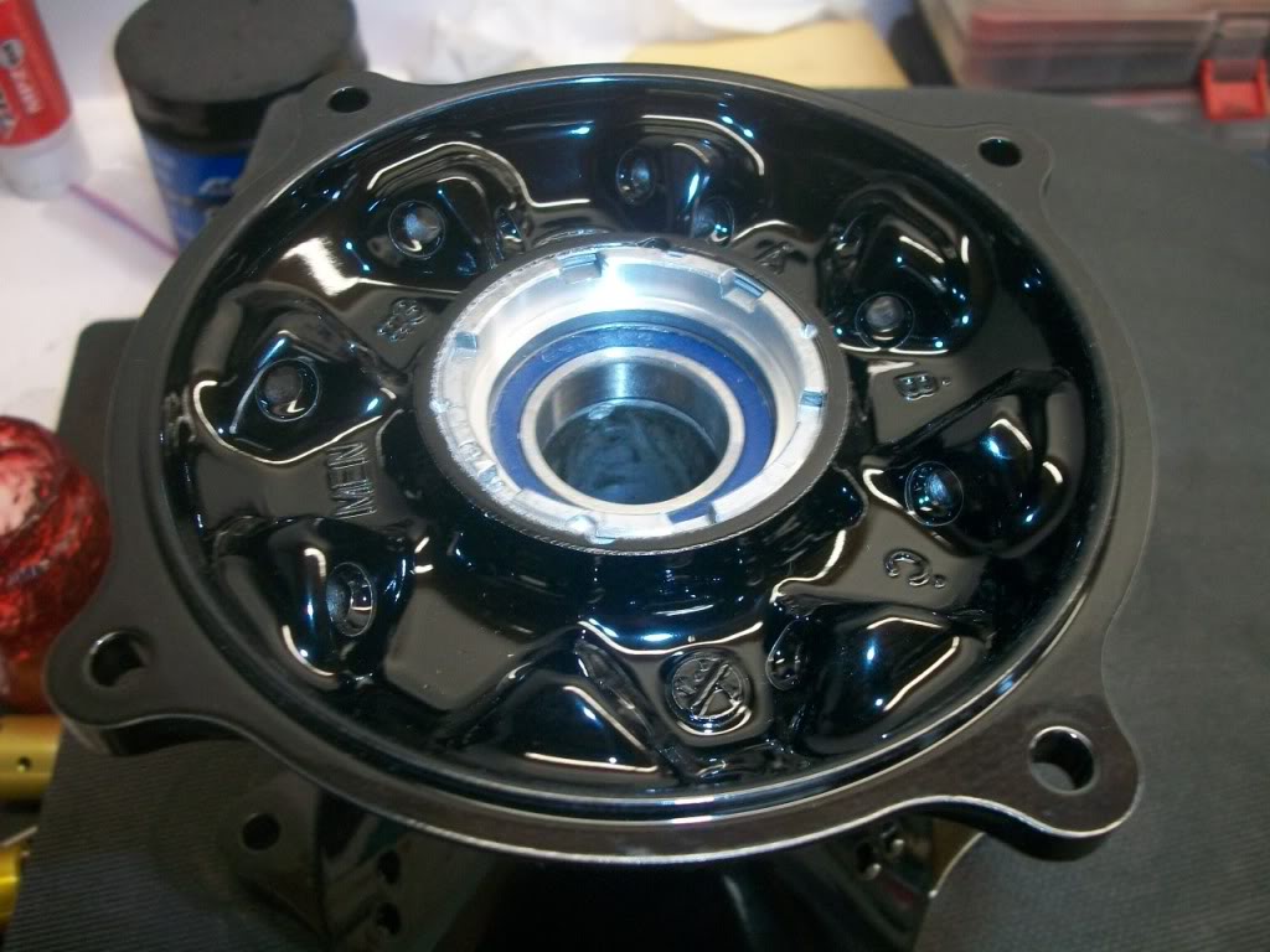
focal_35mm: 32
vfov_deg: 44.2
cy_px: 476
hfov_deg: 56.8
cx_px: 635
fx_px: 1174
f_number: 2.9
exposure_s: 1/30
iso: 160
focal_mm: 5.7
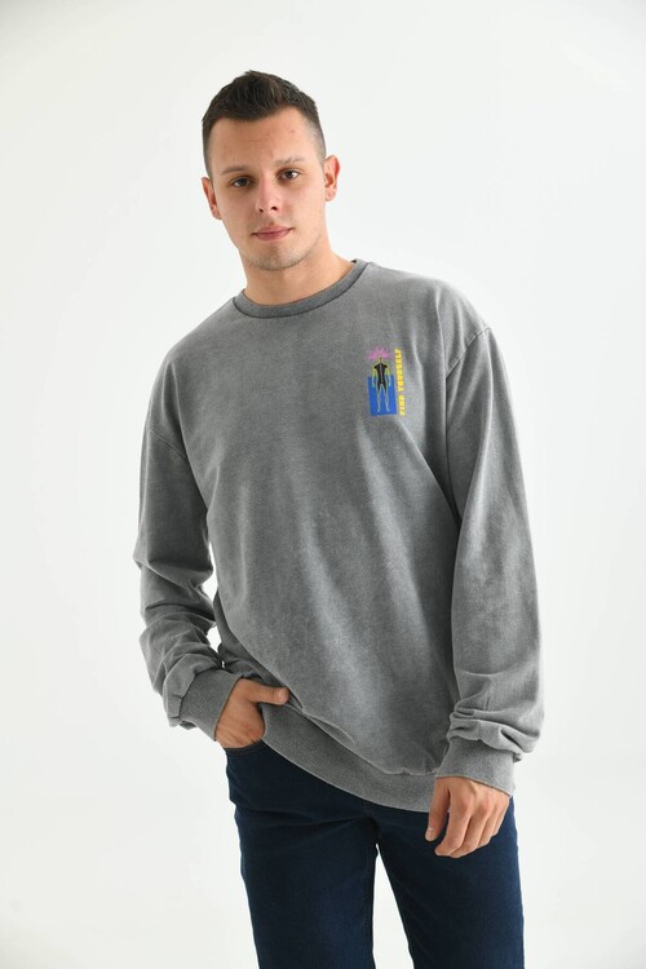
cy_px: 484
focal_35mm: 56
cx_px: 323
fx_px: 1507
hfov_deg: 24.2
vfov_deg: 35.6
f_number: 5.6
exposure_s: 1/125
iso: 160
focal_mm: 56
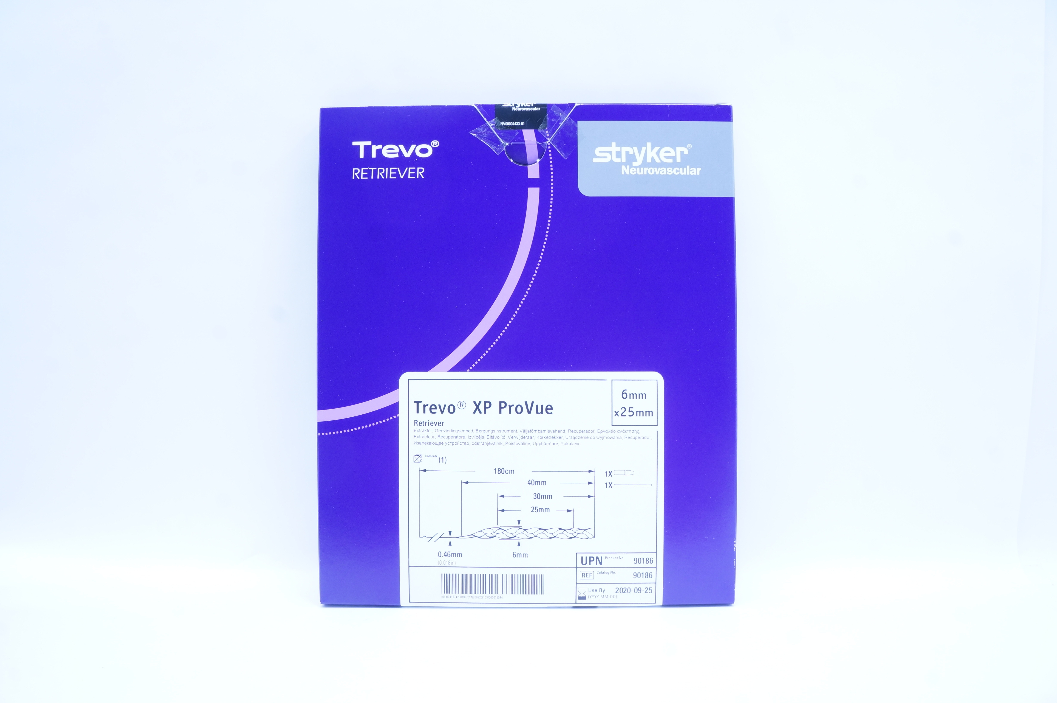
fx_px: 792
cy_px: 352
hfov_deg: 67.4
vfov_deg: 47.8
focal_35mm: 27
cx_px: 528
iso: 400
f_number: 11
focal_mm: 18
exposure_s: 1/10
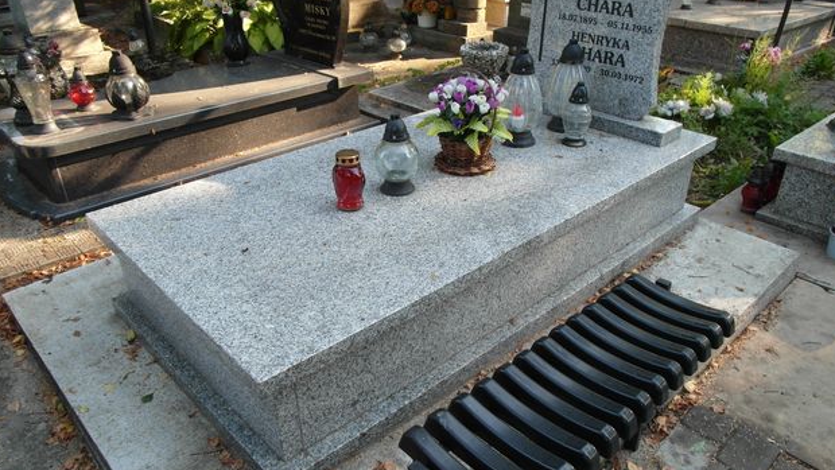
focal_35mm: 27
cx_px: 423
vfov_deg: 42.9
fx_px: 598
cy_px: 244
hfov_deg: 69.8
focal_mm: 5.2
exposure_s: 1/60
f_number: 3.4
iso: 100
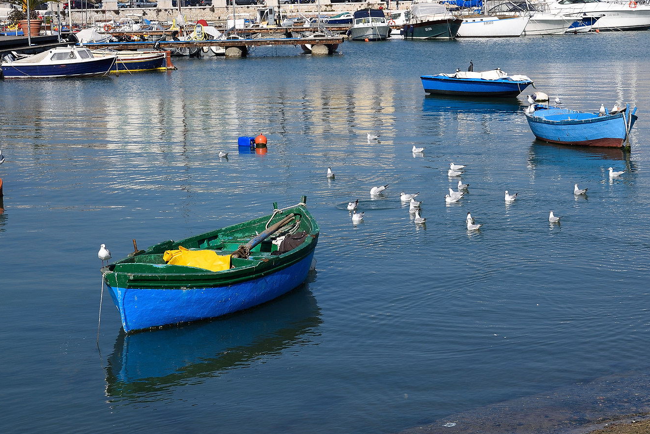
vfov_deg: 16.4
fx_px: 1499
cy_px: 136
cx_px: 458
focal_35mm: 83
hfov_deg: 24.3
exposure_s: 1/320
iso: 100
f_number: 9
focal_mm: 46
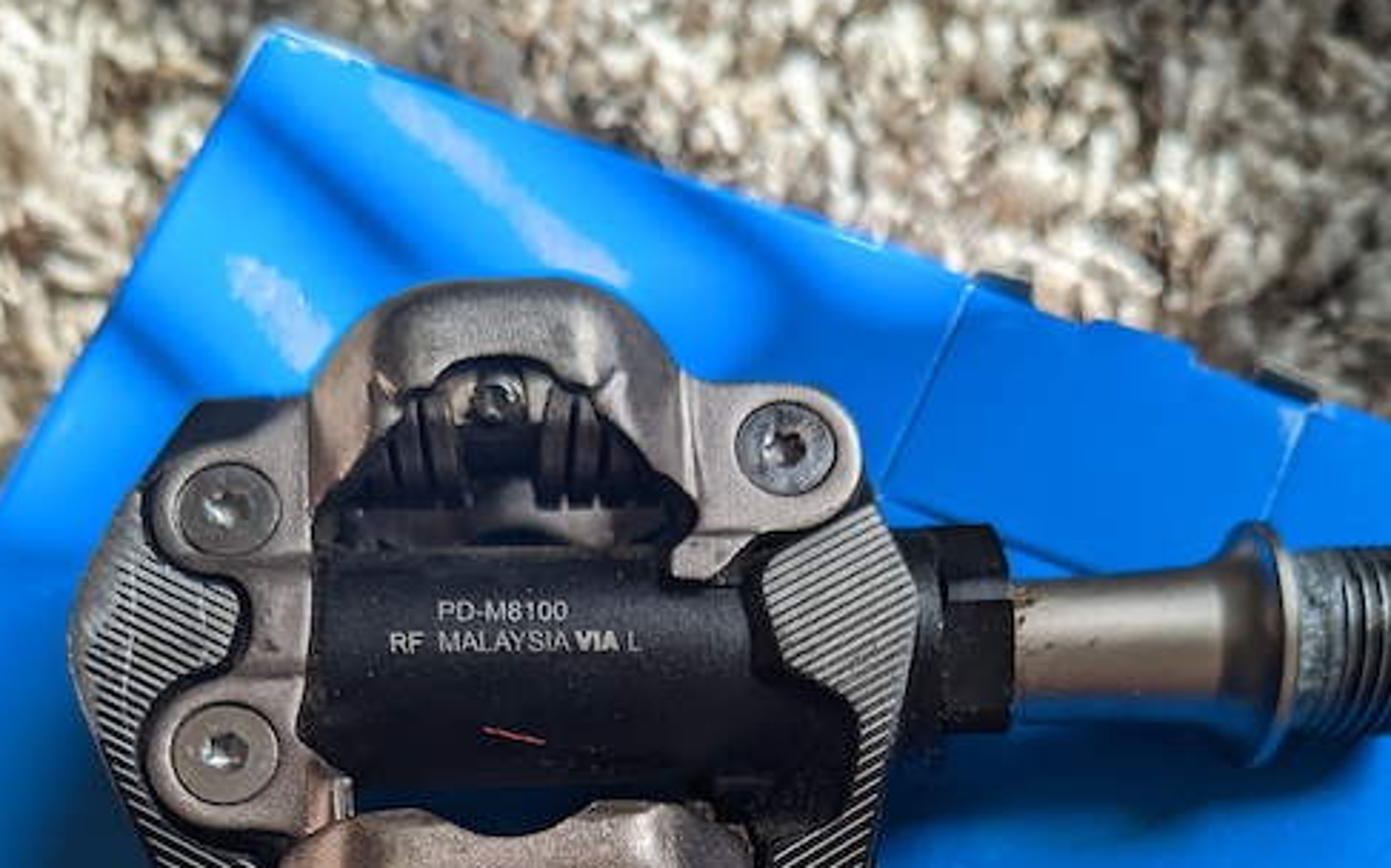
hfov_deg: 42.6
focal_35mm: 47
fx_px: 1781
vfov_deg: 24.6
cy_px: 1065
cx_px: 648
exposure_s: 1/126
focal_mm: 4.38
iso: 46
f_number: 1.73
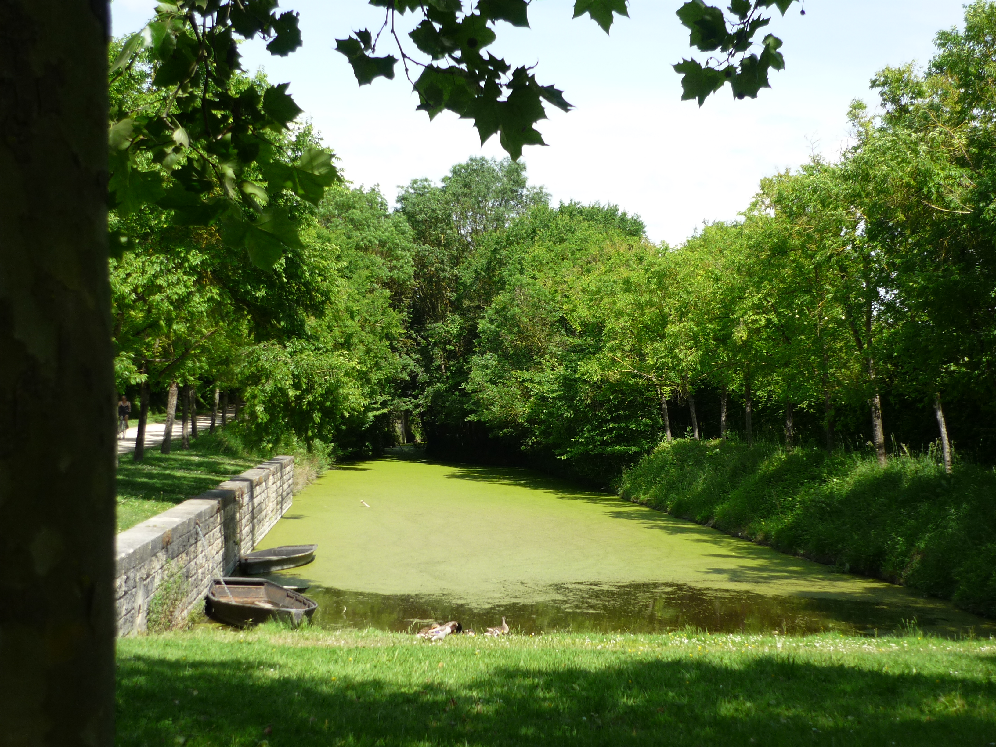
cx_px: 498
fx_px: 1352
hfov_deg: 40.4
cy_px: 374
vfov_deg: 30.9
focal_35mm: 47
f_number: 3.1
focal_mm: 7.8
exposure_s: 1/500
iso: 100
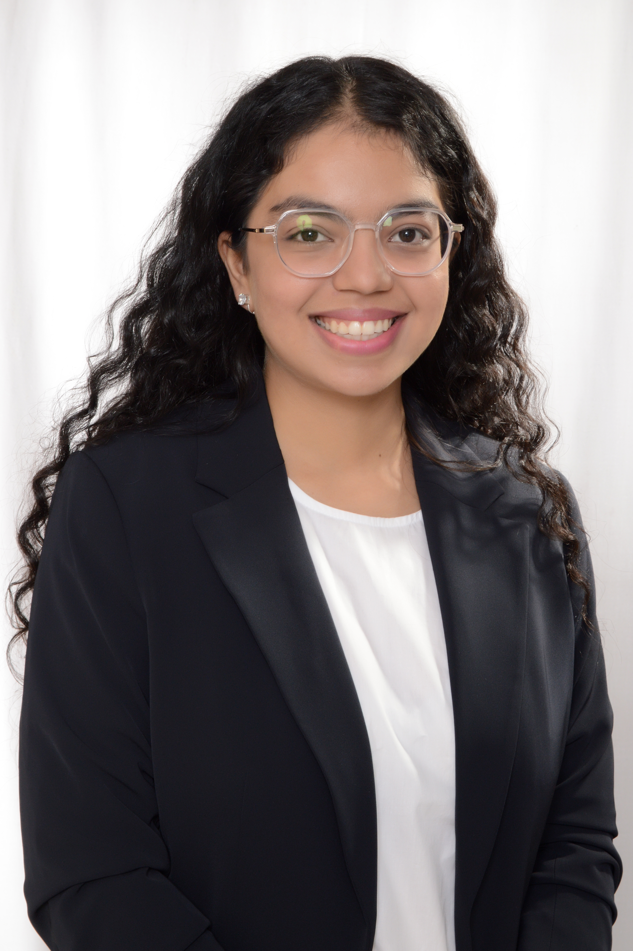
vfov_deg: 28.1
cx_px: 316
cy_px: 476
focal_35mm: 72
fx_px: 1902
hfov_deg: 18.9
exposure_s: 1/100
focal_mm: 48
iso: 400
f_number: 11
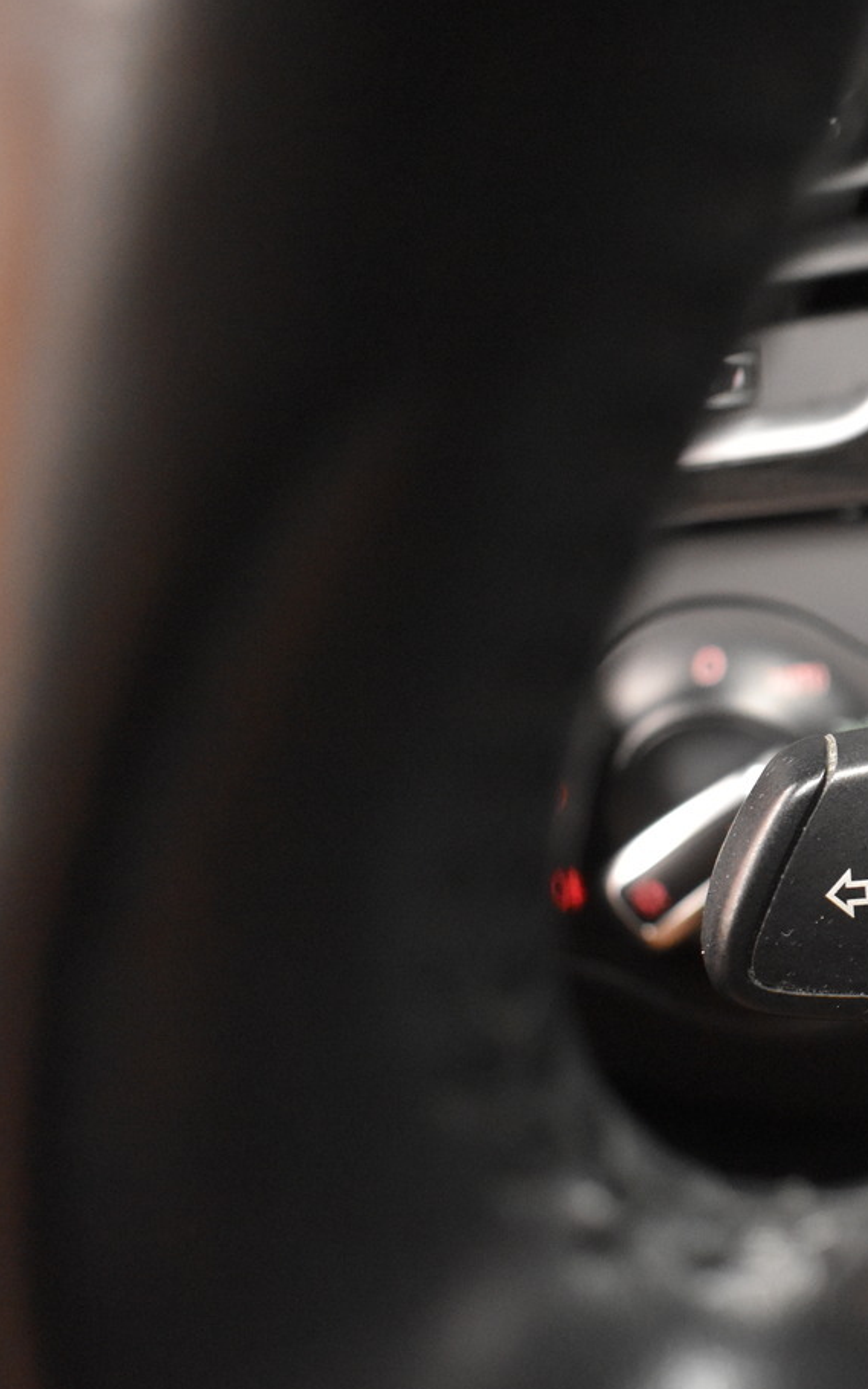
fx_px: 1854
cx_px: 1173
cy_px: 771
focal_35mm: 49
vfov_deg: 41.0
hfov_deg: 23.0
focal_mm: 18
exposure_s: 1/80
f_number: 3.5
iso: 3200
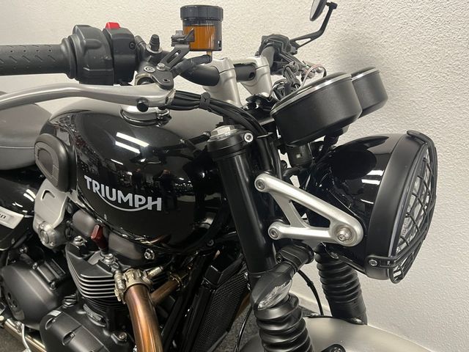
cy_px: 176
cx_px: 234
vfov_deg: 53.1
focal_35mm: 26
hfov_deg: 67.3
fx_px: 352
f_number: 1.6
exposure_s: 1/50
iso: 200
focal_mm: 5.1
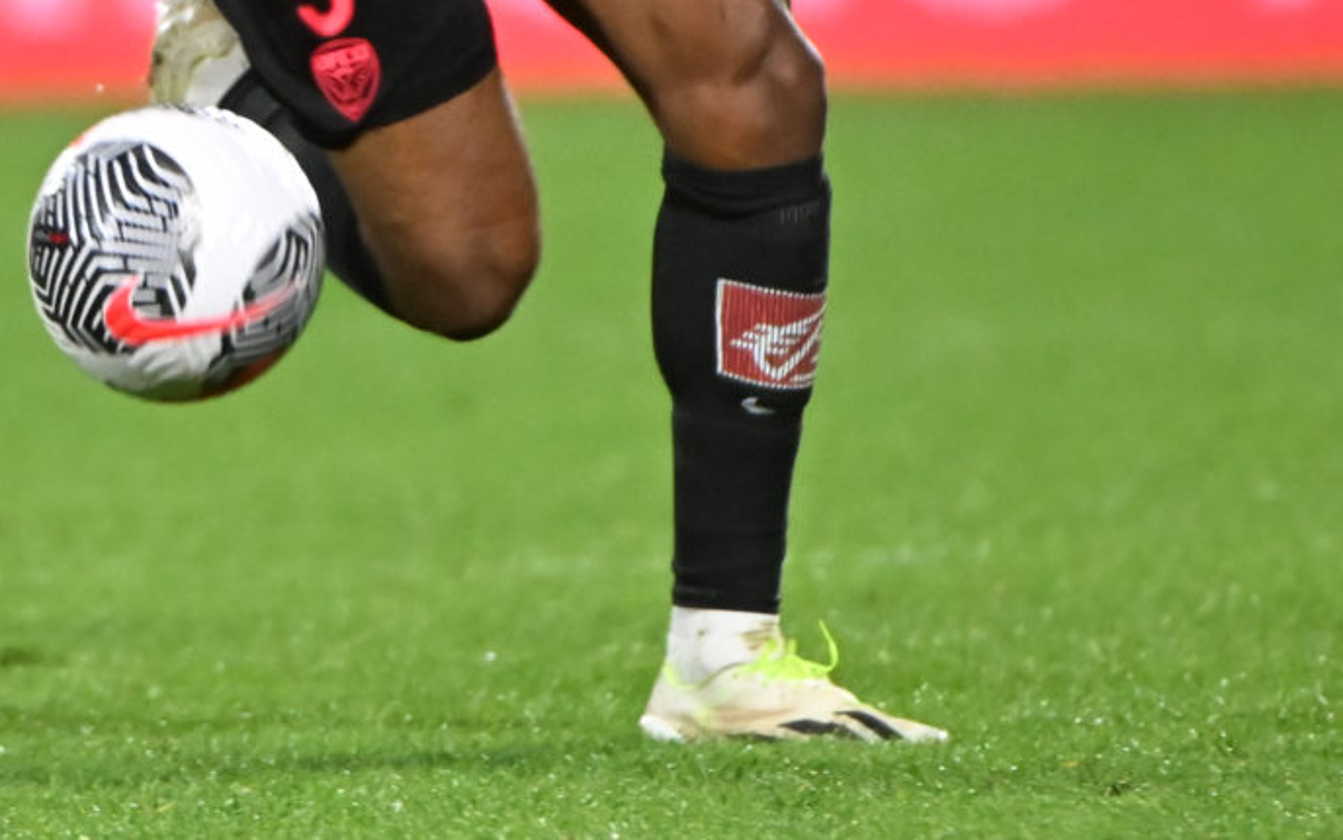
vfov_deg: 0.8
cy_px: -263
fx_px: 62540
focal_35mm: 1708
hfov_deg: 1.2
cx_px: -10
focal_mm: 400
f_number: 4
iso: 4000
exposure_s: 1/640
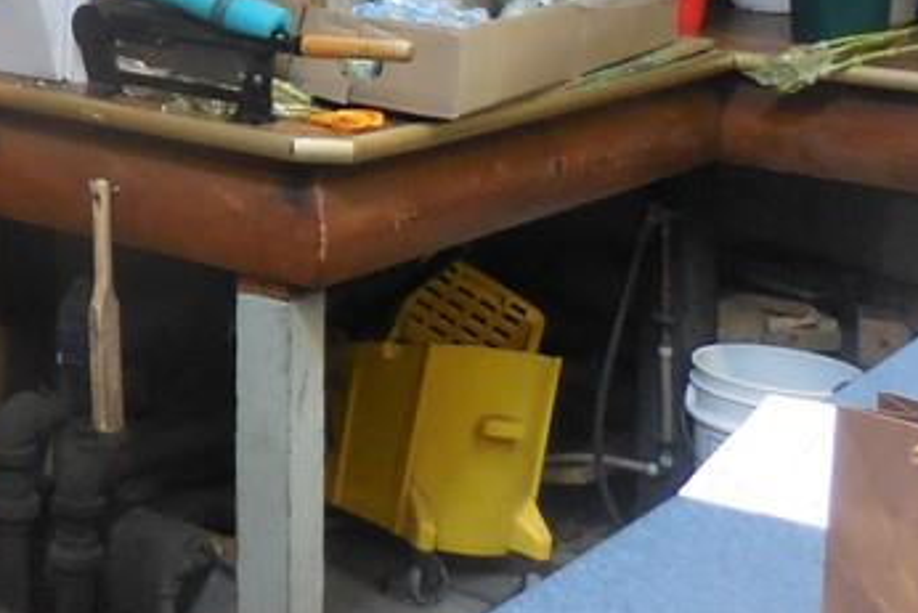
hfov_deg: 24.7
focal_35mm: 77
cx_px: -72
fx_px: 1964
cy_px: -247
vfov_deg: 16.5
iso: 360
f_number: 3.3
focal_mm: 4.5
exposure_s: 1/30
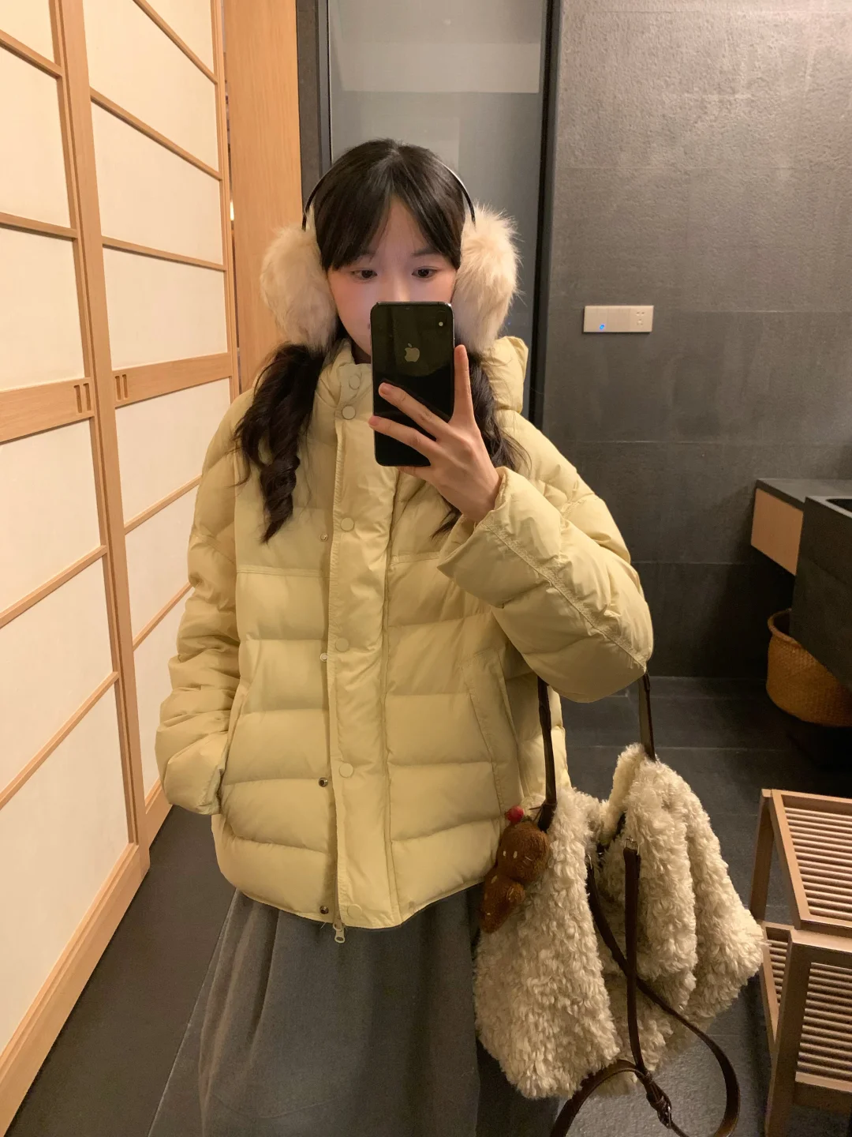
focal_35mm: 26
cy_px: 568
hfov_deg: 53.1
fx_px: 853
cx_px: 426
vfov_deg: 67.3
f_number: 1.8
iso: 640
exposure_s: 1/30
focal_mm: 4.25
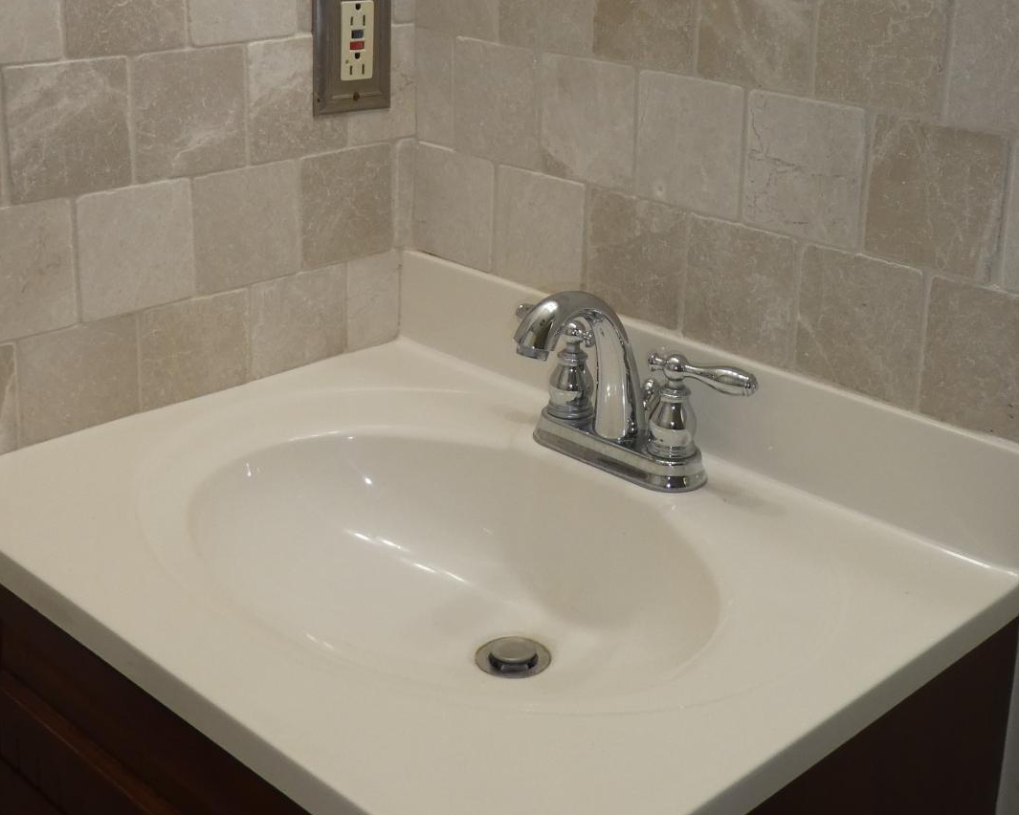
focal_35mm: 44
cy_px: 77
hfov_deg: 42.0
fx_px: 1327
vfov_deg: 32.4
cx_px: 531
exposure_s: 1/60
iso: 100
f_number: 3.3
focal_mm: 4.3
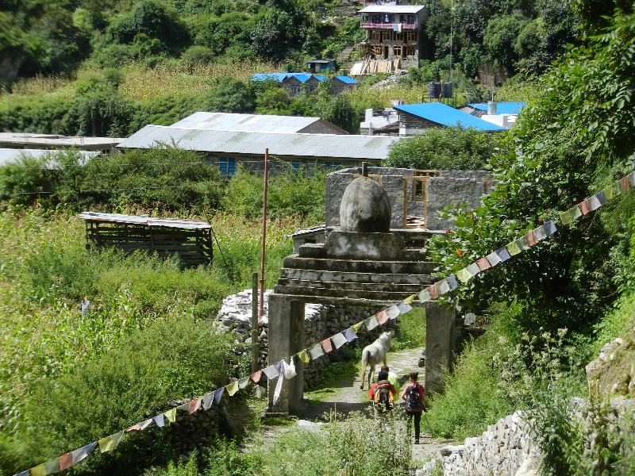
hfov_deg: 16.0
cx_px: 318
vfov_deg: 12.0
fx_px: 2256
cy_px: 238
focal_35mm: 123
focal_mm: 22.2
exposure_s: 1/640
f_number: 5.1
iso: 160
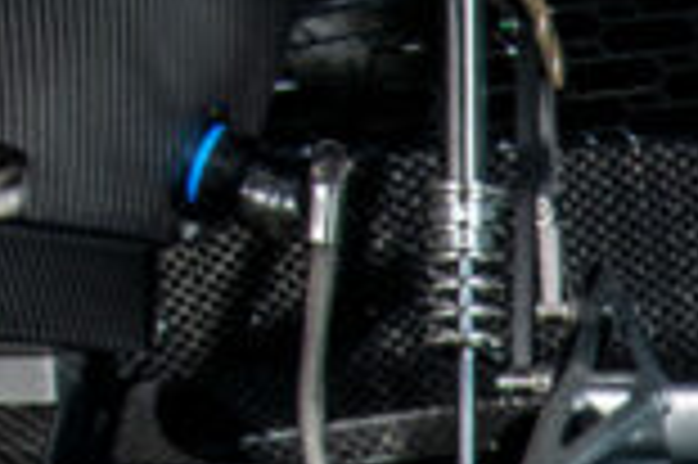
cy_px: 1309
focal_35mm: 198
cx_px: 1319
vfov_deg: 6.4
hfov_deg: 9.8
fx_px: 3835
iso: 160
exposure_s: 1/125
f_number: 11
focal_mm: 30
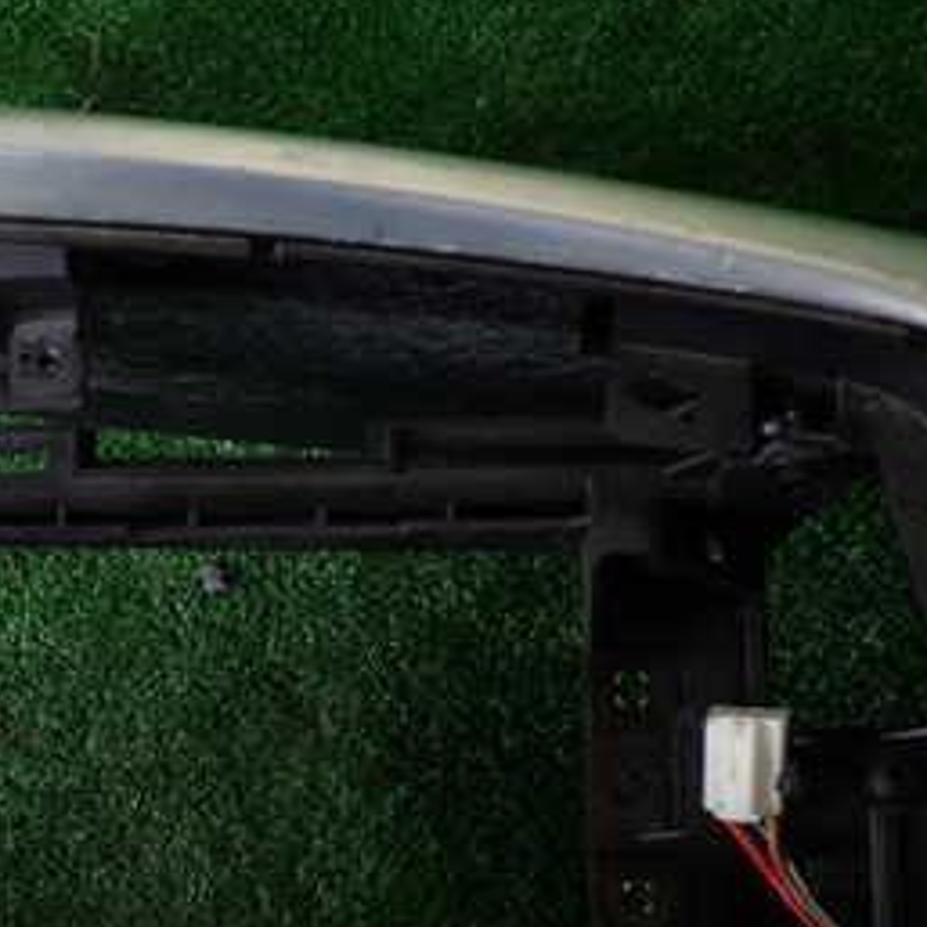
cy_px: 732
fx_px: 1878
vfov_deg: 27.2
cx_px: 202
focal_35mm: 62
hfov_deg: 27.2
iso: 100
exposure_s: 1/60
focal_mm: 5.4
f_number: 2.3
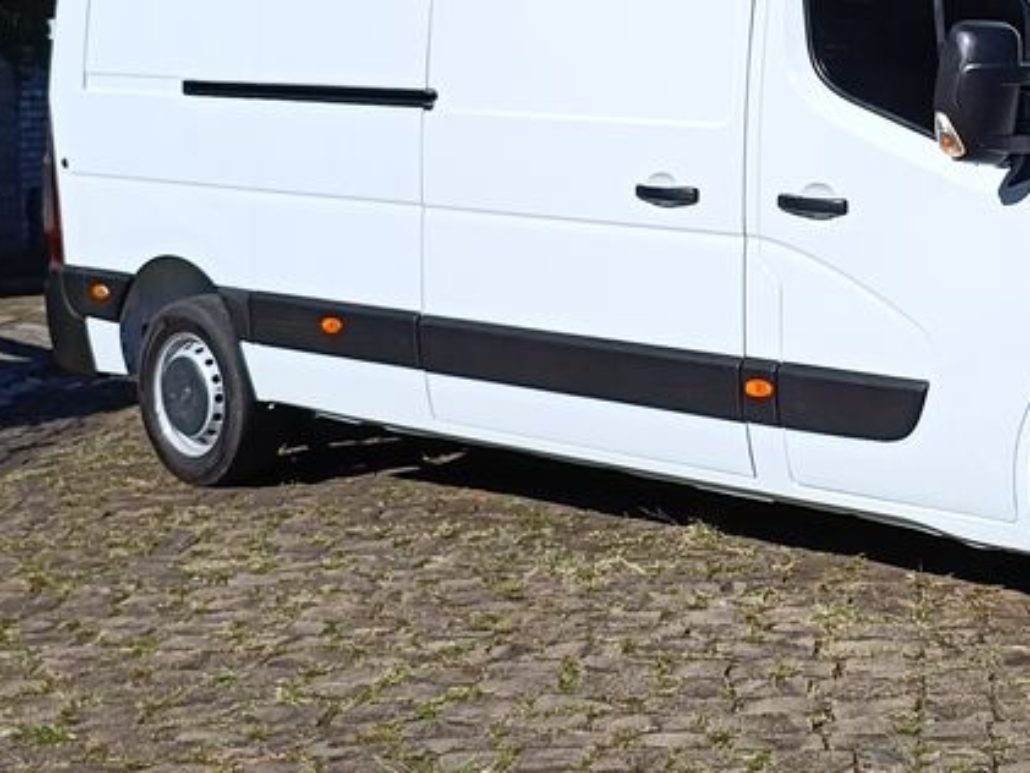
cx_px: 876
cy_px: 176
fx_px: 1488
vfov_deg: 28.6
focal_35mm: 50
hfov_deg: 36.4
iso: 76
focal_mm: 4.94
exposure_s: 1/3891
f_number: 1.5
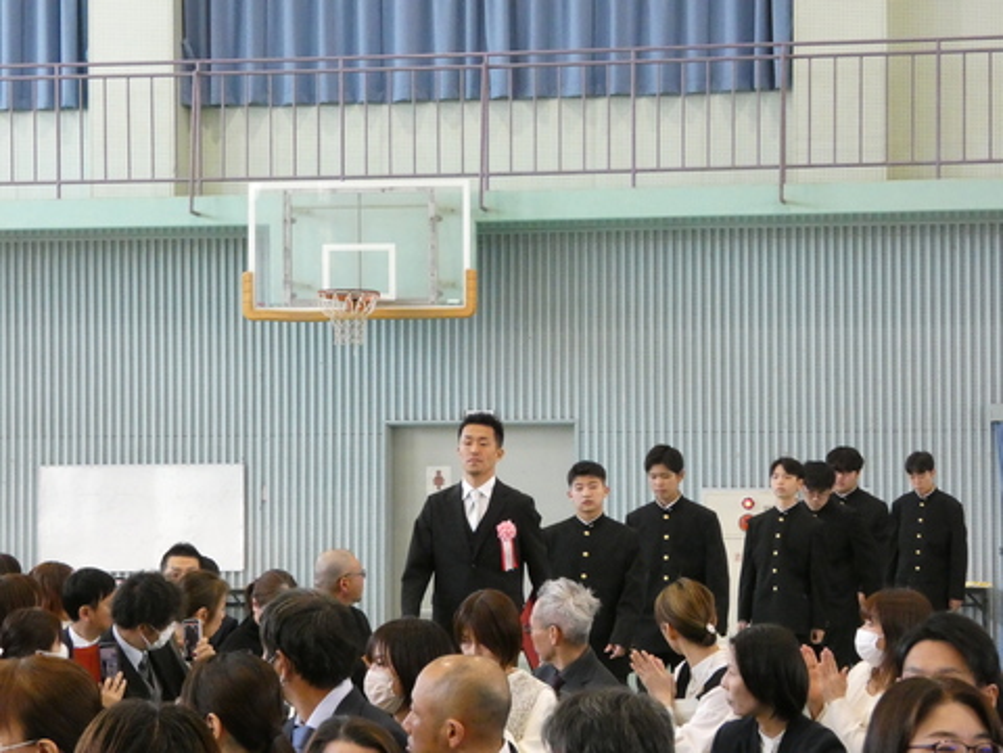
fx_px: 3187
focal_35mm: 110
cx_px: 502
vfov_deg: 13.5
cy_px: 376
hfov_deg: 17.9
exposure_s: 1/125
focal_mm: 19.7
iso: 1600
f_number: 5
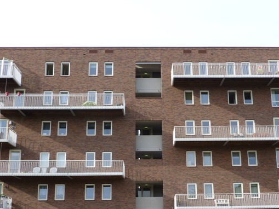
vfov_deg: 32.3
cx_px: 160
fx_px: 355
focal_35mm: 44
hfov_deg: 42.8
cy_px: 155
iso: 100
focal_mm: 5
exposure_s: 1/400
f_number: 3.3
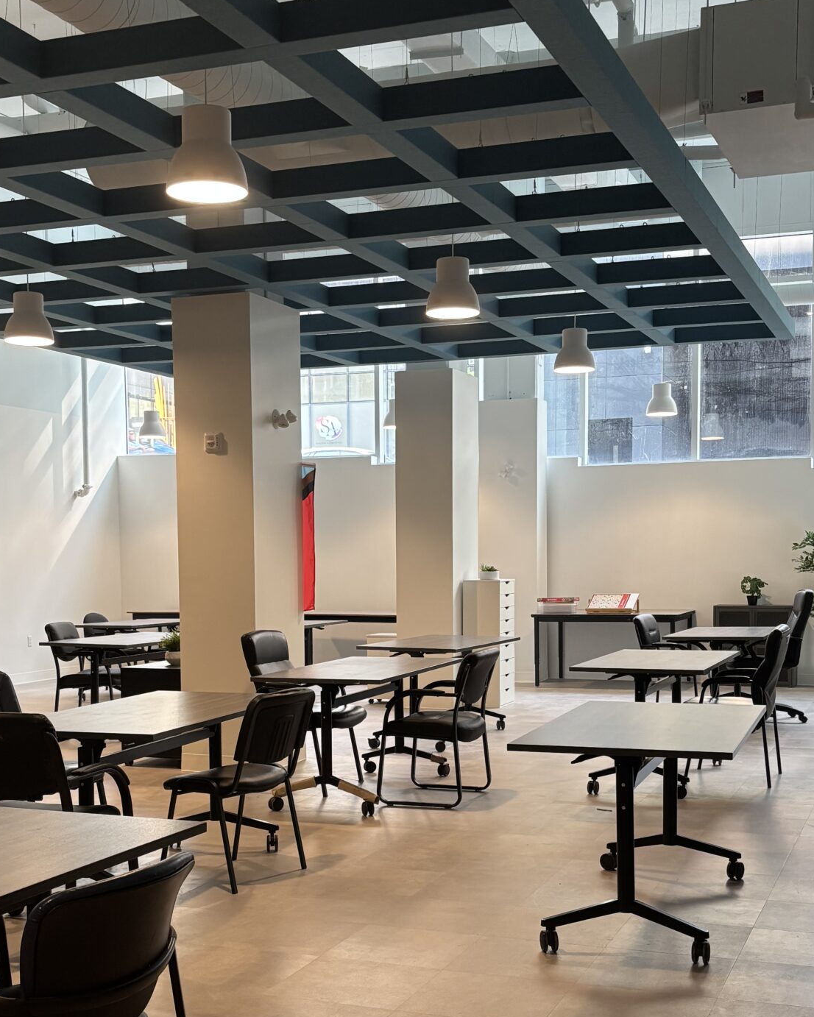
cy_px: 644
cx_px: 403
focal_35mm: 47
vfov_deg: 39.2
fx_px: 1415
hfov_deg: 32.1
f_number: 1.6
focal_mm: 5.96
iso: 125
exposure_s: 1/112
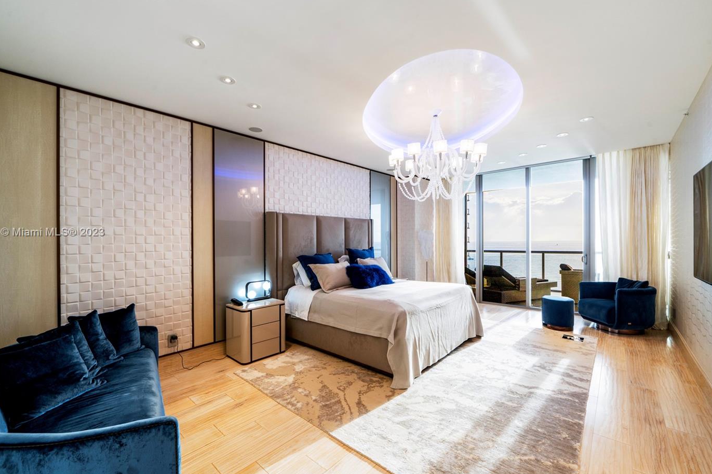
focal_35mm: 14
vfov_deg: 81.2
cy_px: 233
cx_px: 354
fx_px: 277
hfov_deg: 104.3
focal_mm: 12
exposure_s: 1/400
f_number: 11
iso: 250
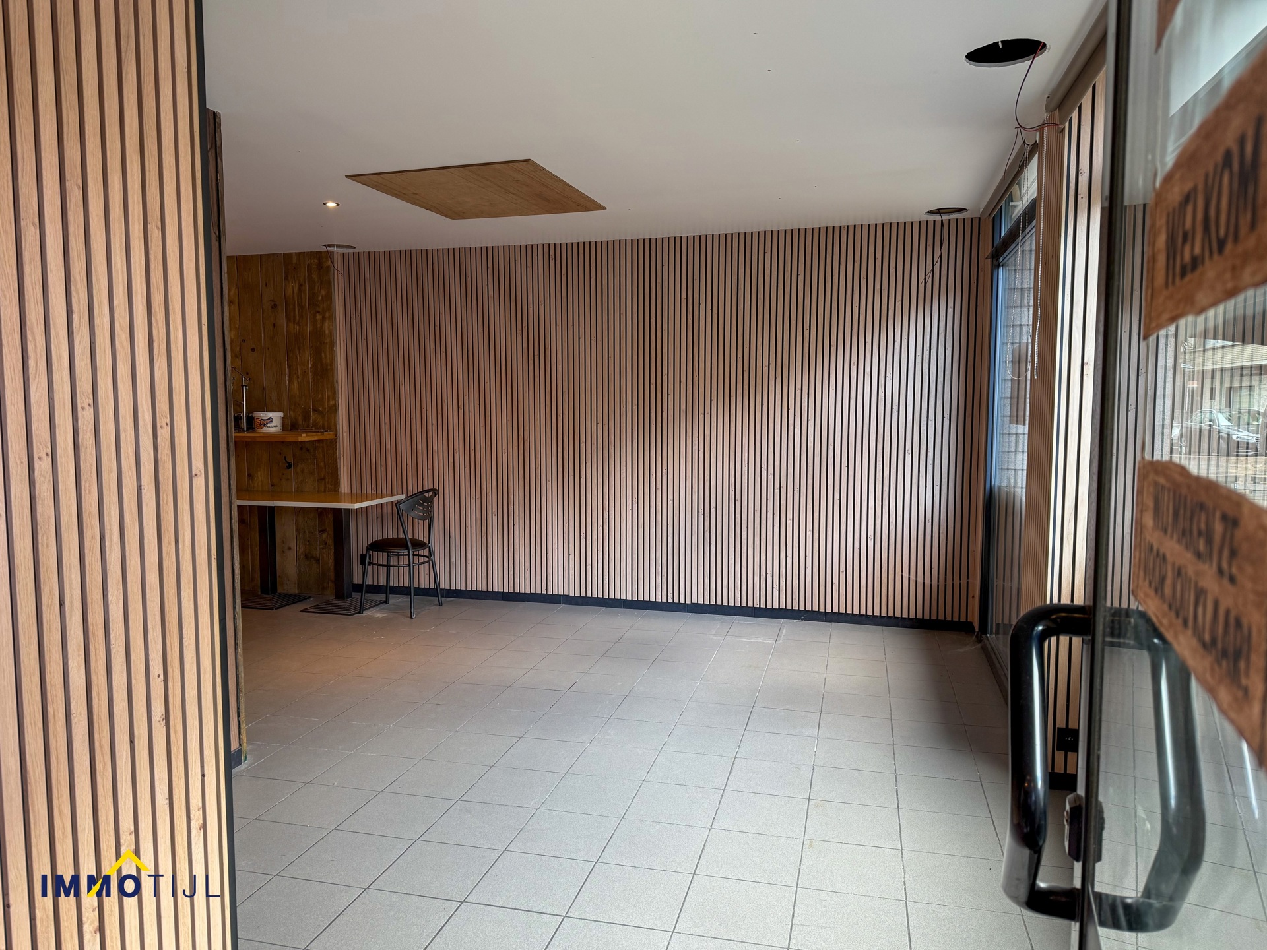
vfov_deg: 56.8
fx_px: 878
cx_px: 634
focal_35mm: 24
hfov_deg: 71.6
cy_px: 475
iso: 125
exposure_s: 1/50
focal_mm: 6.76
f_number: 1.8
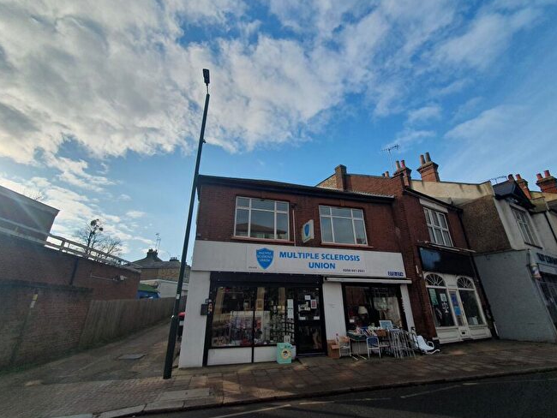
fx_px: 225
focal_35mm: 14
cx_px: 269
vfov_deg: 85.7
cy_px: 211
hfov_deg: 102.0
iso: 50
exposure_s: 1/1948
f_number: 2.2
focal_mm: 1.8
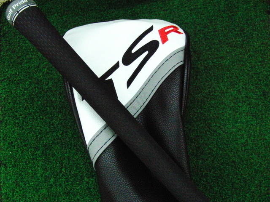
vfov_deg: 38.7
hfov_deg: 50.1
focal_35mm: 37
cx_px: 135
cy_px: 101
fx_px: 289
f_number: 3.6
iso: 3200
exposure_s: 1/500
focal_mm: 6.42
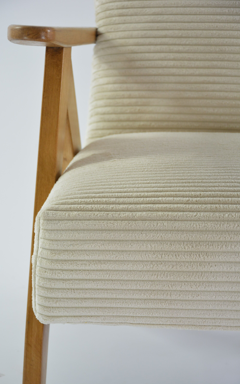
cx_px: 114
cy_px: 192
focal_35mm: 108
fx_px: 1130
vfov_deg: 19.3
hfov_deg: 12.1
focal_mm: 70
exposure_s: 1/125
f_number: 5.6
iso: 720
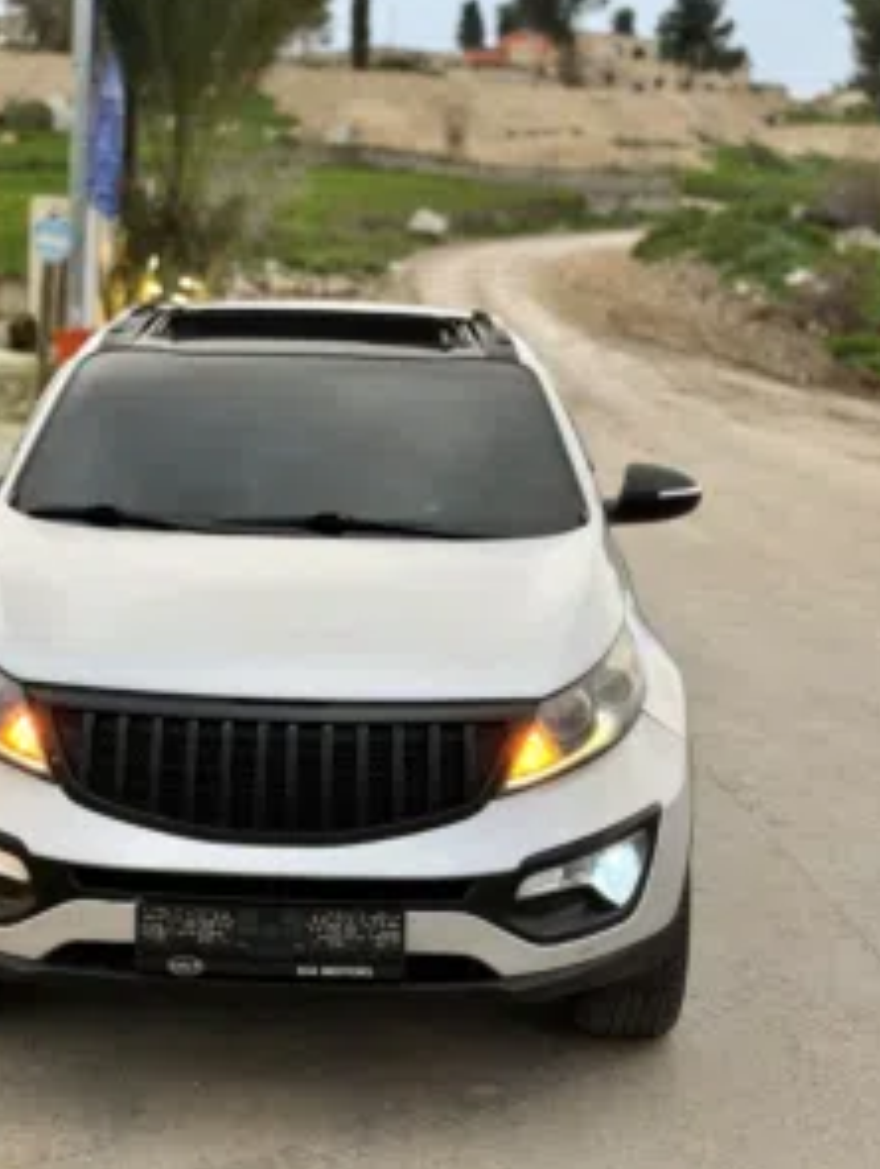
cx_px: 297
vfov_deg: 29.7
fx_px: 2198
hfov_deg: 22.5
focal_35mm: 65
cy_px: 464
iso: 50
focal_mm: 6.76
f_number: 1.78
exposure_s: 1/100
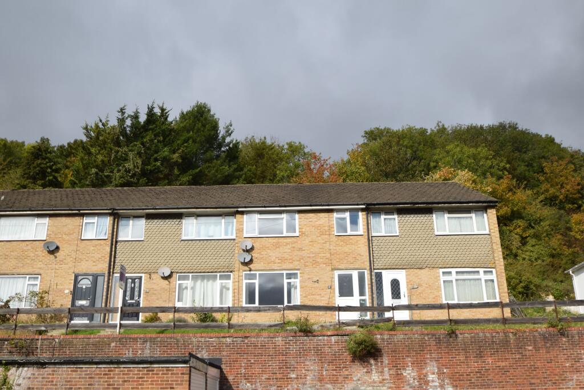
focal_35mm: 33
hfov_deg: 57.2
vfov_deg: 40.0
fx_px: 535
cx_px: 292
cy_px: 195
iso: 200
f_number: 10
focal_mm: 22
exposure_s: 1/400
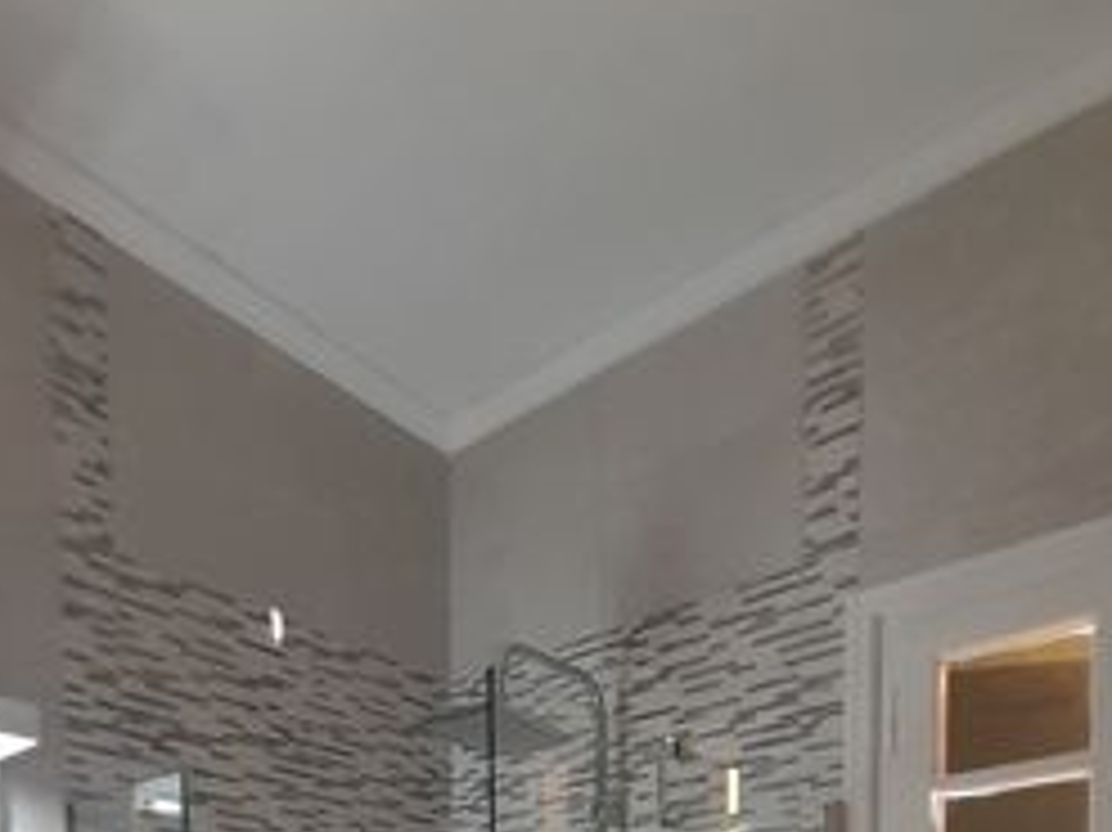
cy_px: 1066
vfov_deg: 35.3
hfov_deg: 62.7
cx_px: 430
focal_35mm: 28
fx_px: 899
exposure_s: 1/33
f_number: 2.2
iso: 200
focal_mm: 1.13
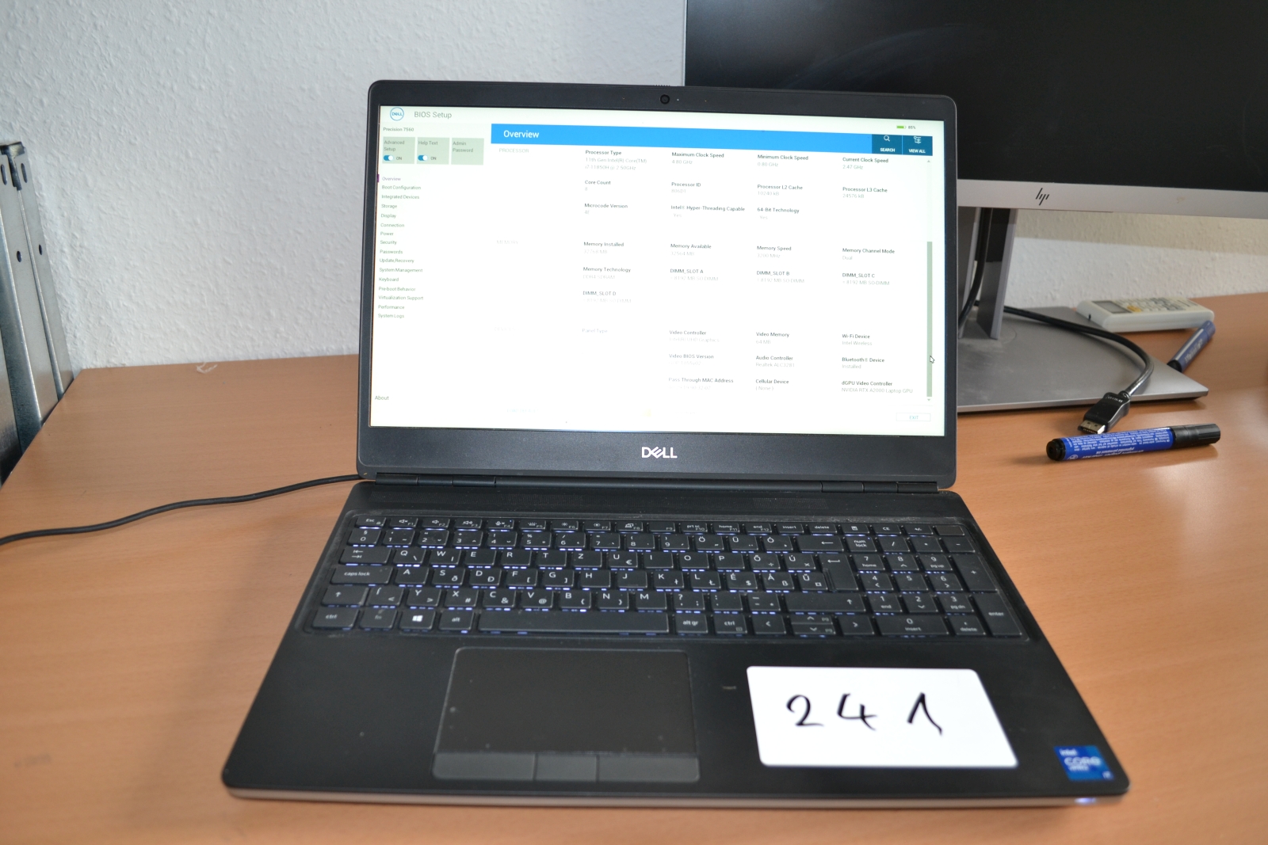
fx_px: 951
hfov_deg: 67.4
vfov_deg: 47.9
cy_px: 422
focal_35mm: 27
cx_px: 634
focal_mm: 18
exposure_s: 1/80
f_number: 4
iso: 400
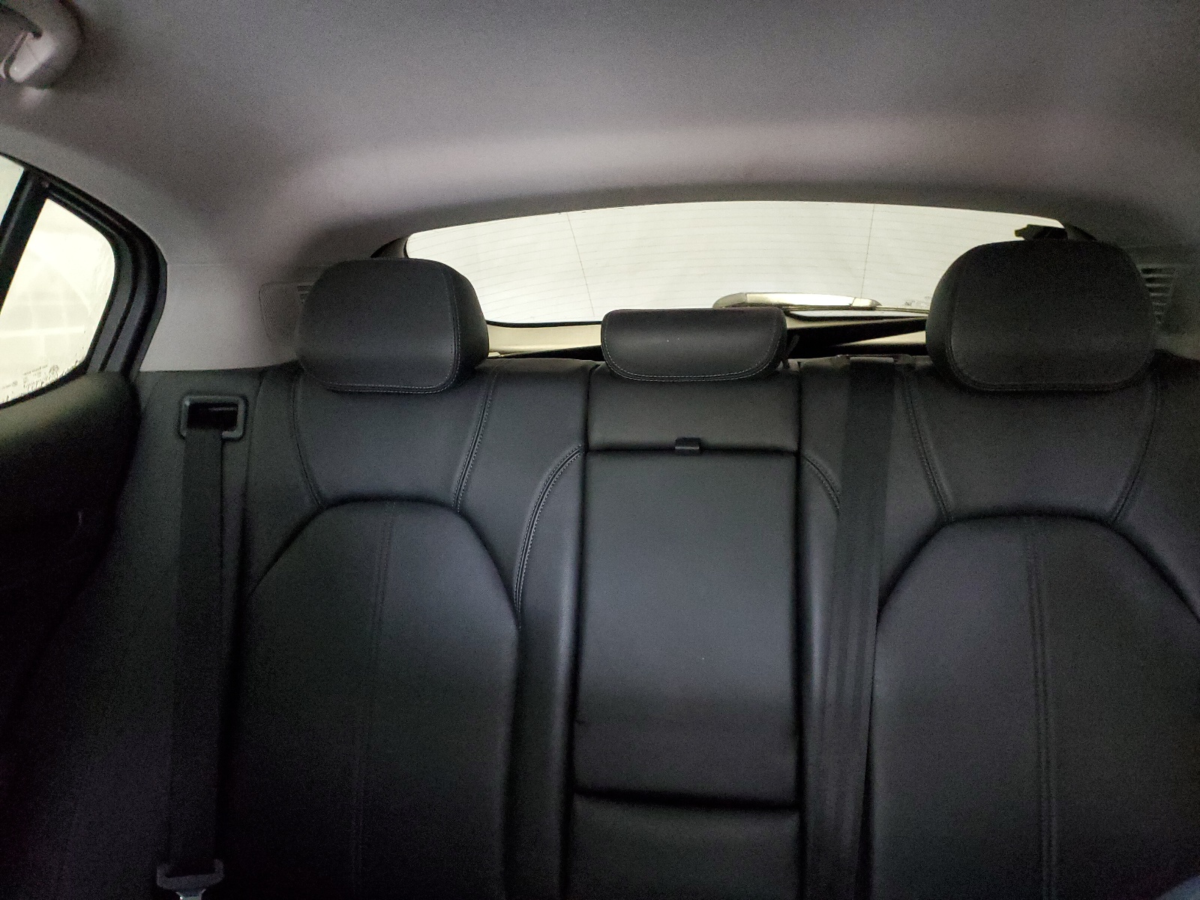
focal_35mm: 26
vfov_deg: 53.1
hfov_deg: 67.3
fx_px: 901
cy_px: 450
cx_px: 600
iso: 681
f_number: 1.5
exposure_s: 1/15
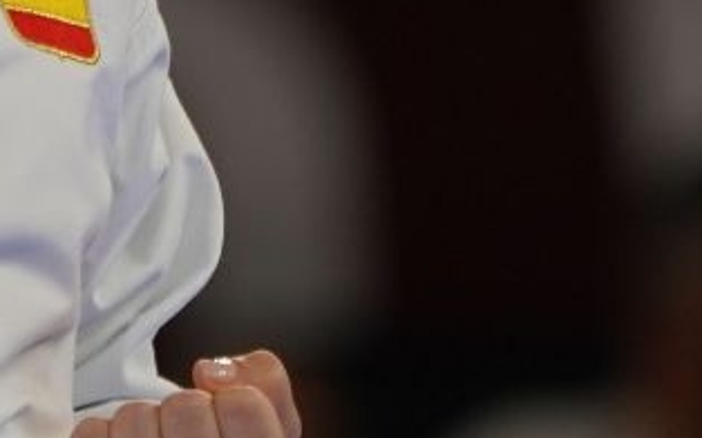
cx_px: -385
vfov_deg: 0.6
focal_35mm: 2339
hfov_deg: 0.9
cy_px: -362
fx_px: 44733
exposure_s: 1/500
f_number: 5.6
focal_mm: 400
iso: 800
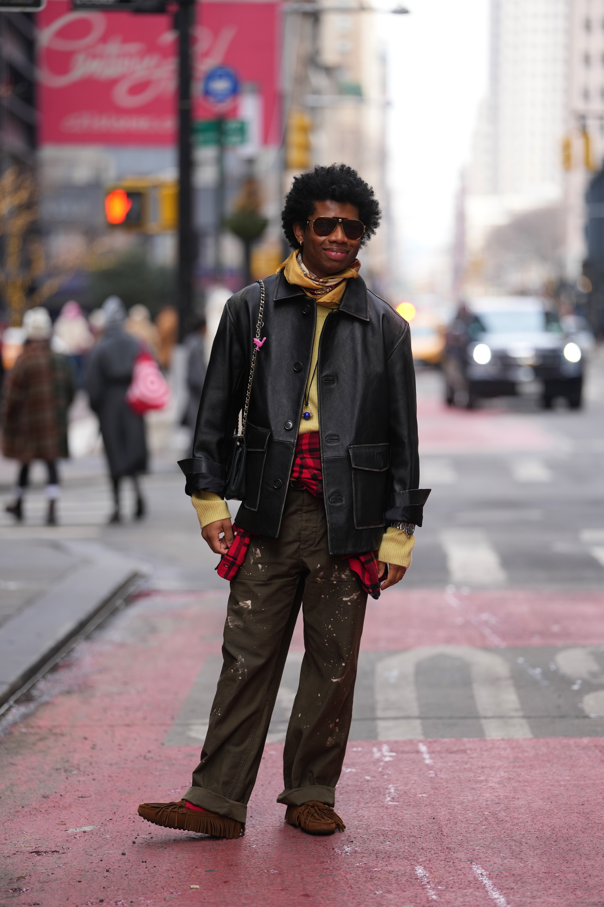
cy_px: 454
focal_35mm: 104
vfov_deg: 19.6
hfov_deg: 13.2
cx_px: 302
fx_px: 2617
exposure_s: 1/1000
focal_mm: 104
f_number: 2
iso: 200
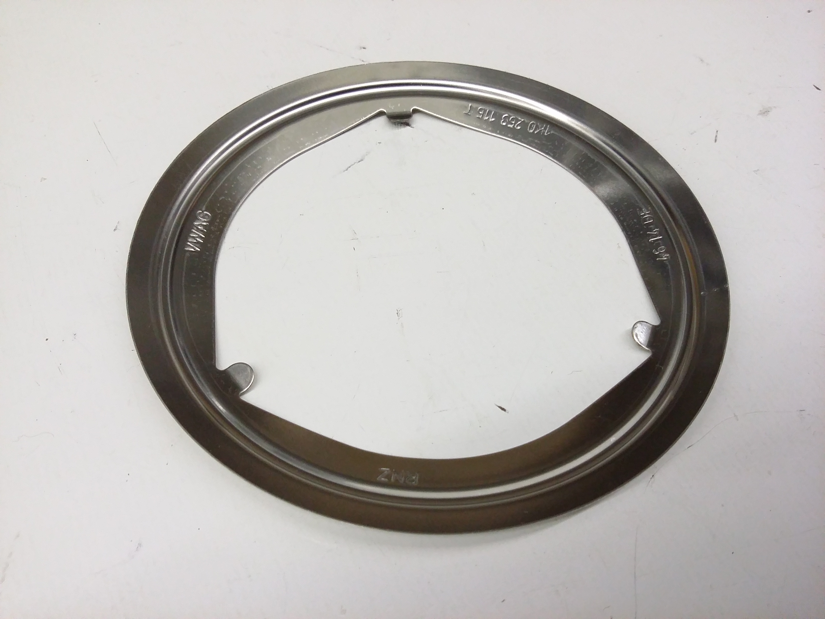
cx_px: 412
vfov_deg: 44.2
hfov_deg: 56.8
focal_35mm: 32
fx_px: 763
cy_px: 310
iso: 160
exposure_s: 1/17
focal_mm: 3.4
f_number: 2.4
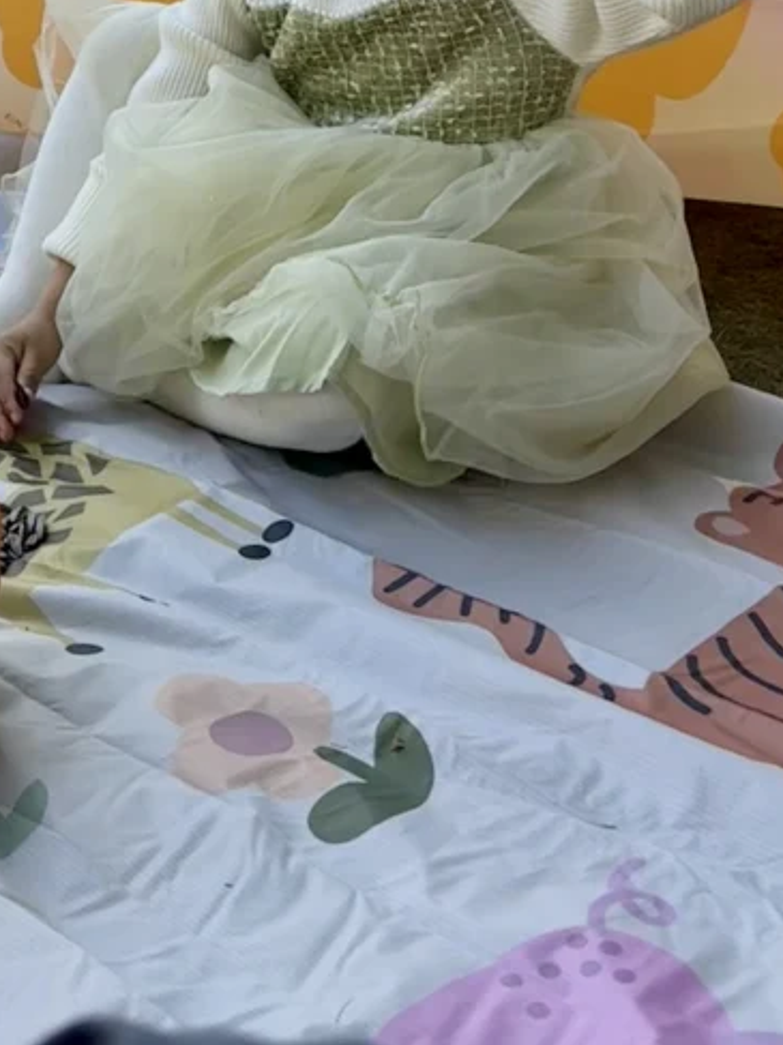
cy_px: -294
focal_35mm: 71
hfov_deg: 19.3
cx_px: -210
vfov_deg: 24.2
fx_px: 2142
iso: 80
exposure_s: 1/1721
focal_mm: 6.86
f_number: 1.78
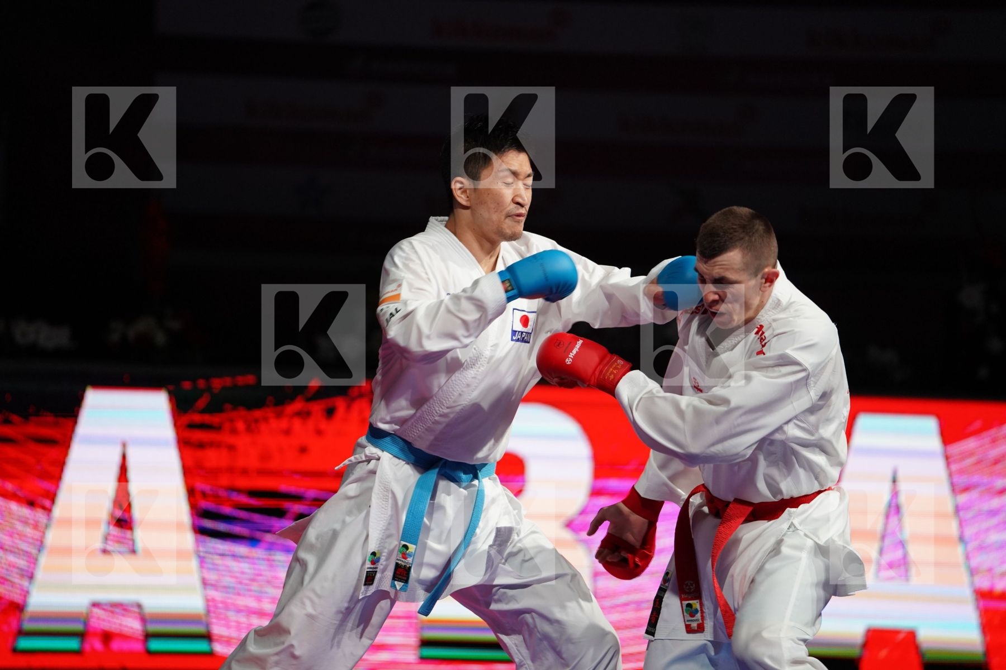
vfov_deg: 6.9
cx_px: 503
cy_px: 335
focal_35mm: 200
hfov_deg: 10.3
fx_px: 5588
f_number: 2.8
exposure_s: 1/1000
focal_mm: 200
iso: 2000
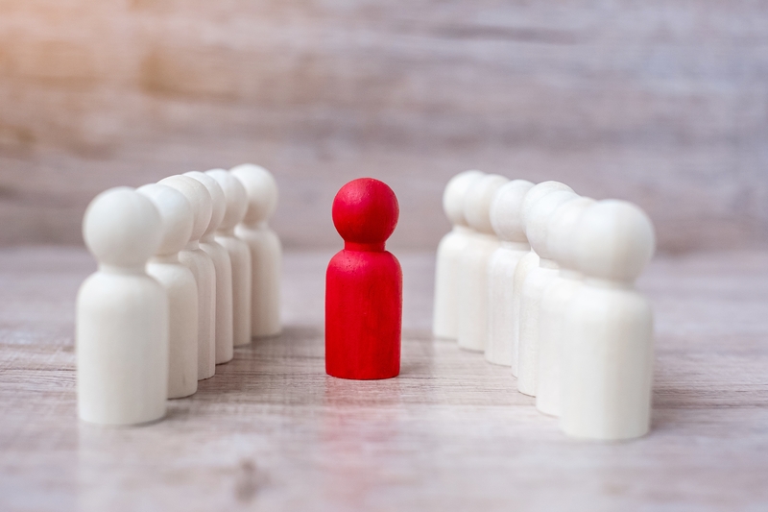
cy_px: 256
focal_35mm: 53
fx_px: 1130
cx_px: 384
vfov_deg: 25.5
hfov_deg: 37.5
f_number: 4
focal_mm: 35
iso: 1600
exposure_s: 1/50
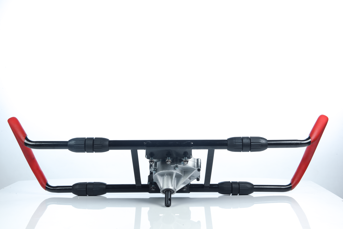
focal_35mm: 48
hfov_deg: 41.1
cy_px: 114
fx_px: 457
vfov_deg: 28.1
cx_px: 172
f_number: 18
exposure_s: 1/160
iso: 80
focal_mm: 48
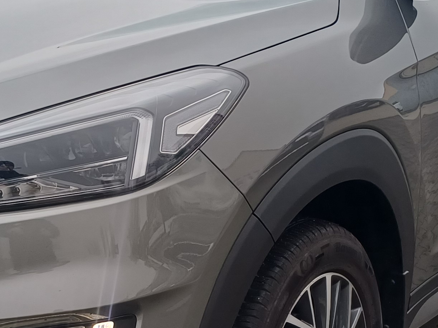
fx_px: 1038
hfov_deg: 23.7
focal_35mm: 82
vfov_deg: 17.8
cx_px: 132
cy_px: 268
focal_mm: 4.65
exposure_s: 1/100
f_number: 1.8
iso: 80
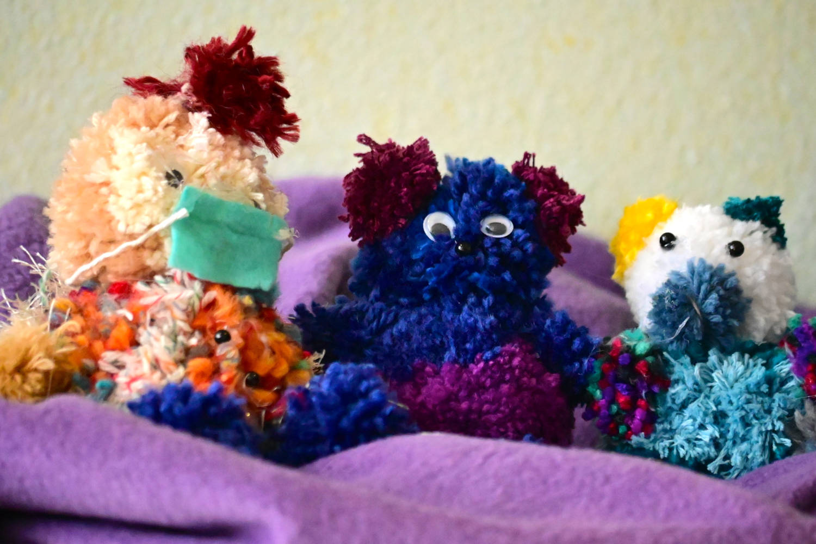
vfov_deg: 3.5
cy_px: 272
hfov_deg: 5.3
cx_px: 408
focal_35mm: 390
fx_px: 8839
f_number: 5.6
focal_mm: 260
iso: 16000
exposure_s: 1/400
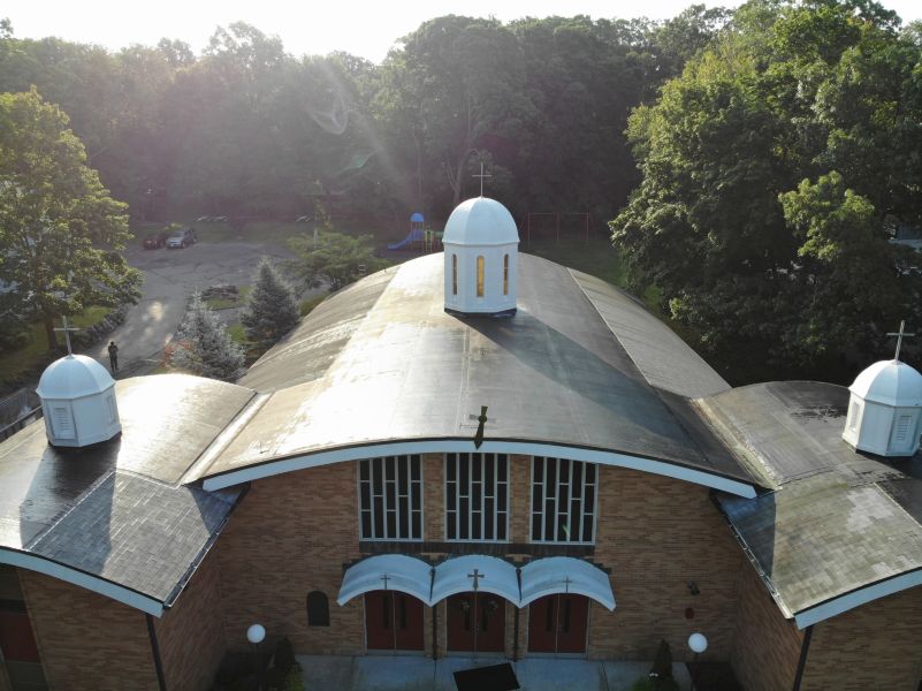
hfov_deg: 71.6
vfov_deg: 56.8
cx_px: 461
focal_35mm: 24
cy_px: 346
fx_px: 639
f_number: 2.8
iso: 100
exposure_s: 1/410
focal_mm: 4.5
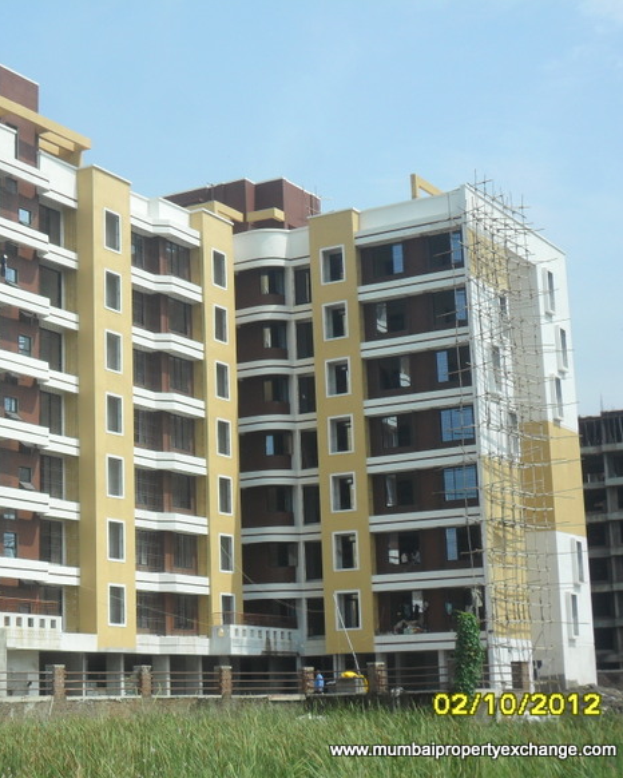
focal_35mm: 68
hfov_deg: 22.2
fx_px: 1566
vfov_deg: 27.9
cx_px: 120
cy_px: 388
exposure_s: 1/1000
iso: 100
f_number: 5
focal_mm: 9.3
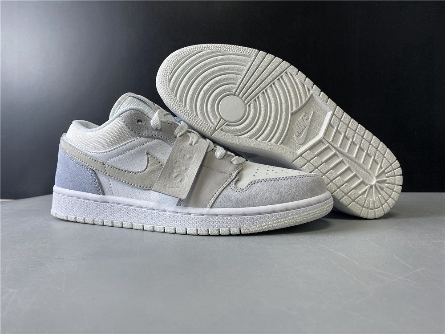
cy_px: 167
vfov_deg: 53.1
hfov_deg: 67.3
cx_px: 222
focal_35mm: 26
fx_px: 334
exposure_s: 1/100
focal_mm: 4.25
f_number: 1.8
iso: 80
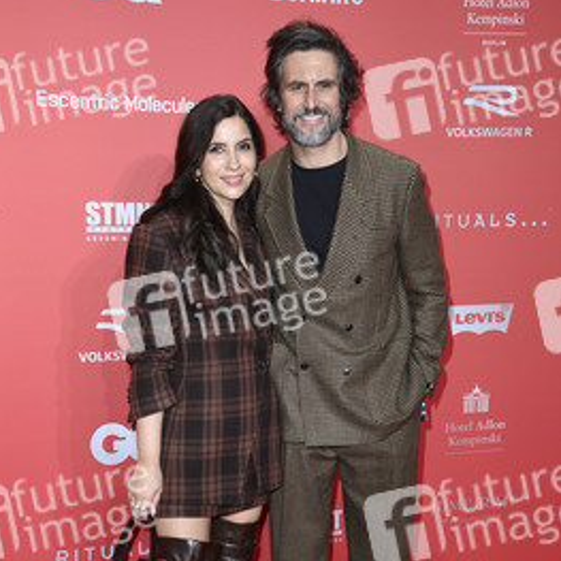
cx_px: 279
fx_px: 1137
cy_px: 410
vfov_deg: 27.4
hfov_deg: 27.7
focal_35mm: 62
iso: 1000
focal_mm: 48
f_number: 5.6
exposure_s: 1/250
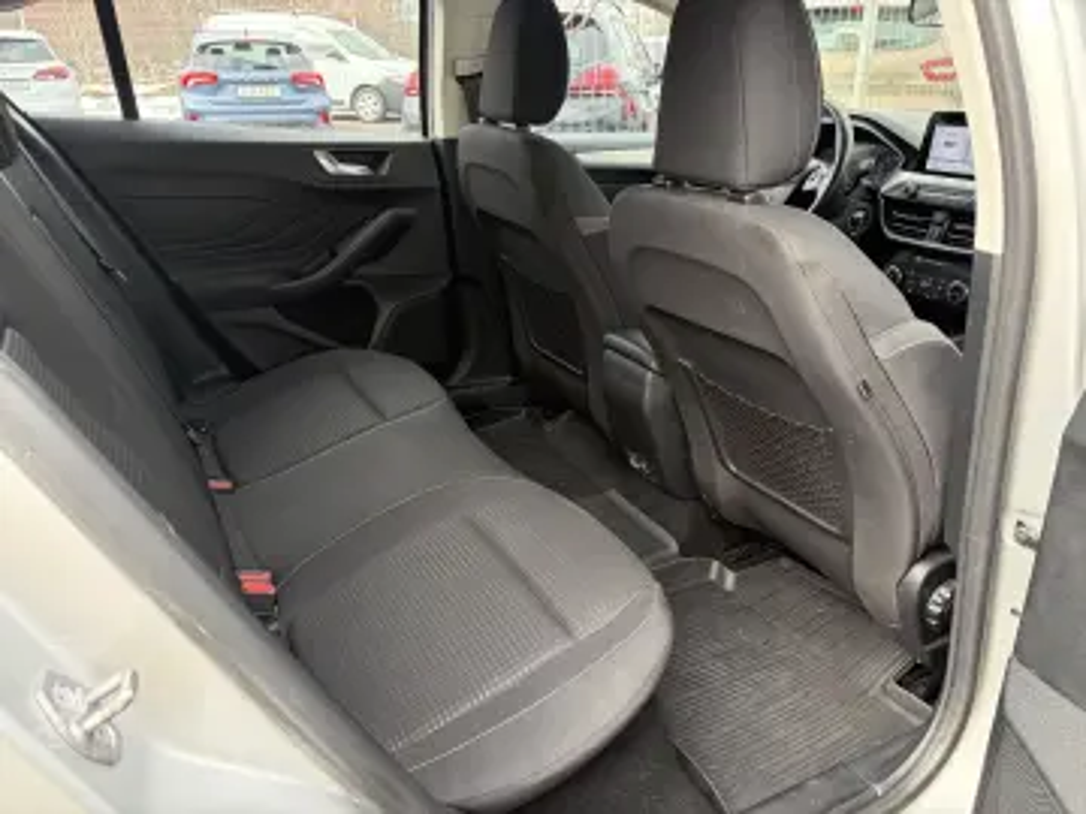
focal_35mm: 26
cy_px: 407
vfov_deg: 53.1
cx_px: 543
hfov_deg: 67.3
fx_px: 816
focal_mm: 5.96
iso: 125
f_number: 1.6
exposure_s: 1/236
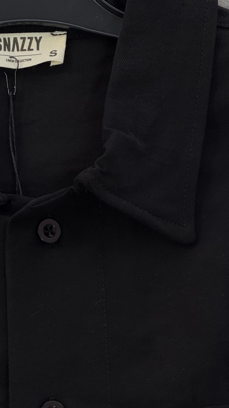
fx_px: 2213
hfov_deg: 5.9
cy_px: 166
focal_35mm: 205
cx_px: 26
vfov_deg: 10.5
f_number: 2.8
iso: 200
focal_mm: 15.66
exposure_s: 1/100
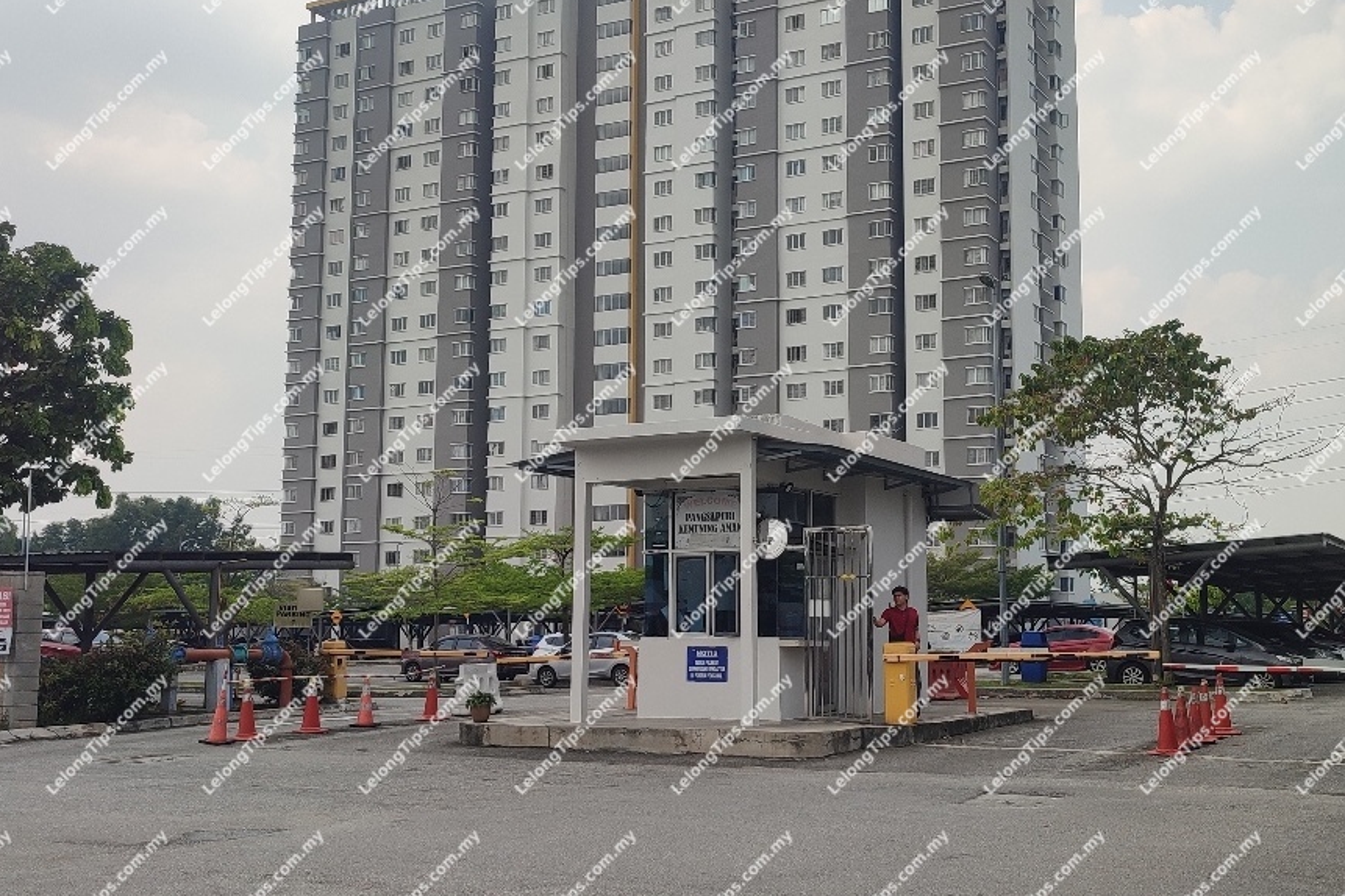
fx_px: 1158
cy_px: 320
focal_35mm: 31
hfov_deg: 60.3
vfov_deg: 41.9
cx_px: 673
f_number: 1.9
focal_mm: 6.04
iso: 50
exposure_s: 1/765
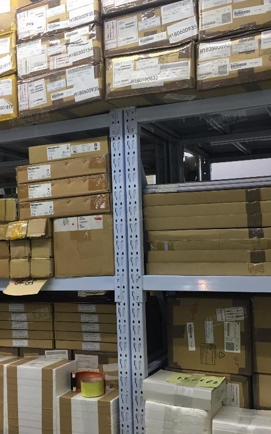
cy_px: 219
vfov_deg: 47.2
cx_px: 128
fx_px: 496
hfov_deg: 30.5
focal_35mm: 42
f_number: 2.2
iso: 100
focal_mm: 4.15
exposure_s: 1/33
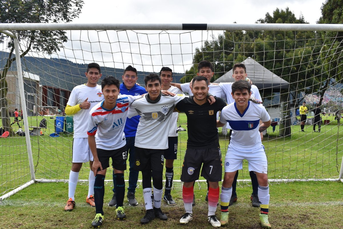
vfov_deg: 35.5
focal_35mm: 38
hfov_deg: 51.3
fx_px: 357
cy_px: 114
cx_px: 172
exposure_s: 1/500
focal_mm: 25
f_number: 8
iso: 200
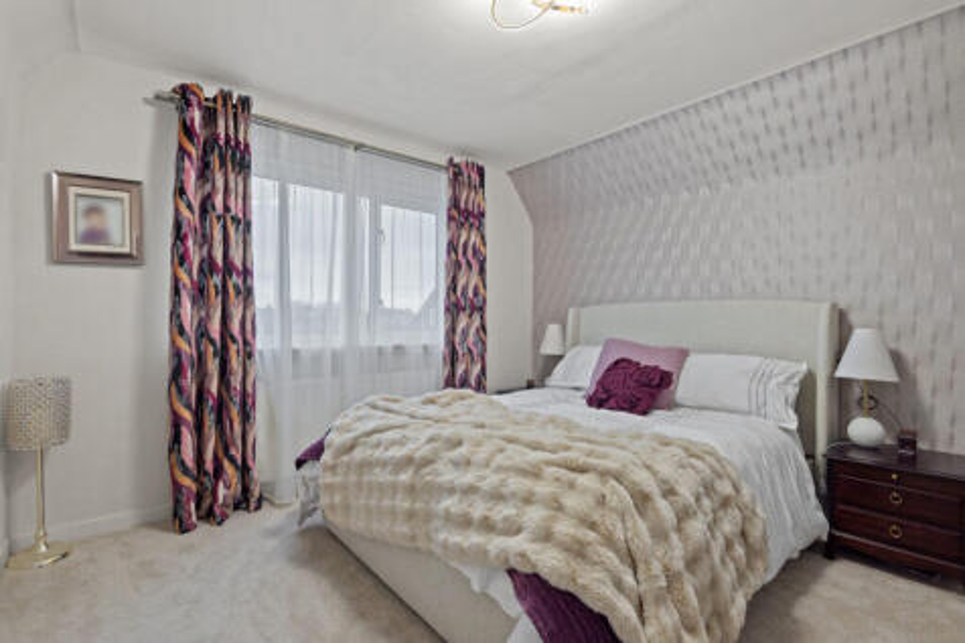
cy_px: 322
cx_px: 482
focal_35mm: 16
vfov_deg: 73.7
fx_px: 429
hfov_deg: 96.8
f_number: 9
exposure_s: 1/3
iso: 250
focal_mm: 16
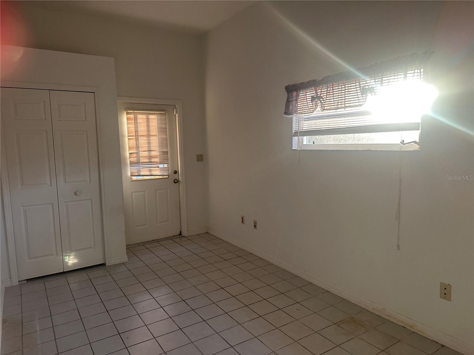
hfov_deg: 71.6
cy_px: 178
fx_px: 329
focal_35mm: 24
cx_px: 237
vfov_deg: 56.8
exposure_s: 1/117
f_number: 1.78
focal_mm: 6.86
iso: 250
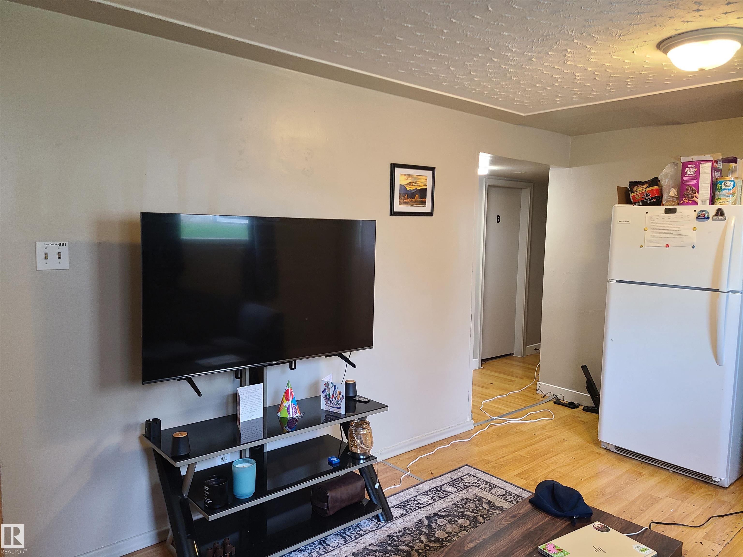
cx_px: 372
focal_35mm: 26
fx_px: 558
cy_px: 278
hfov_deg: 67.3
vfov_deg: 53.1
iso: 200
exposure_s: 1/40
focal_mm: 5.4
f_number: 1.8
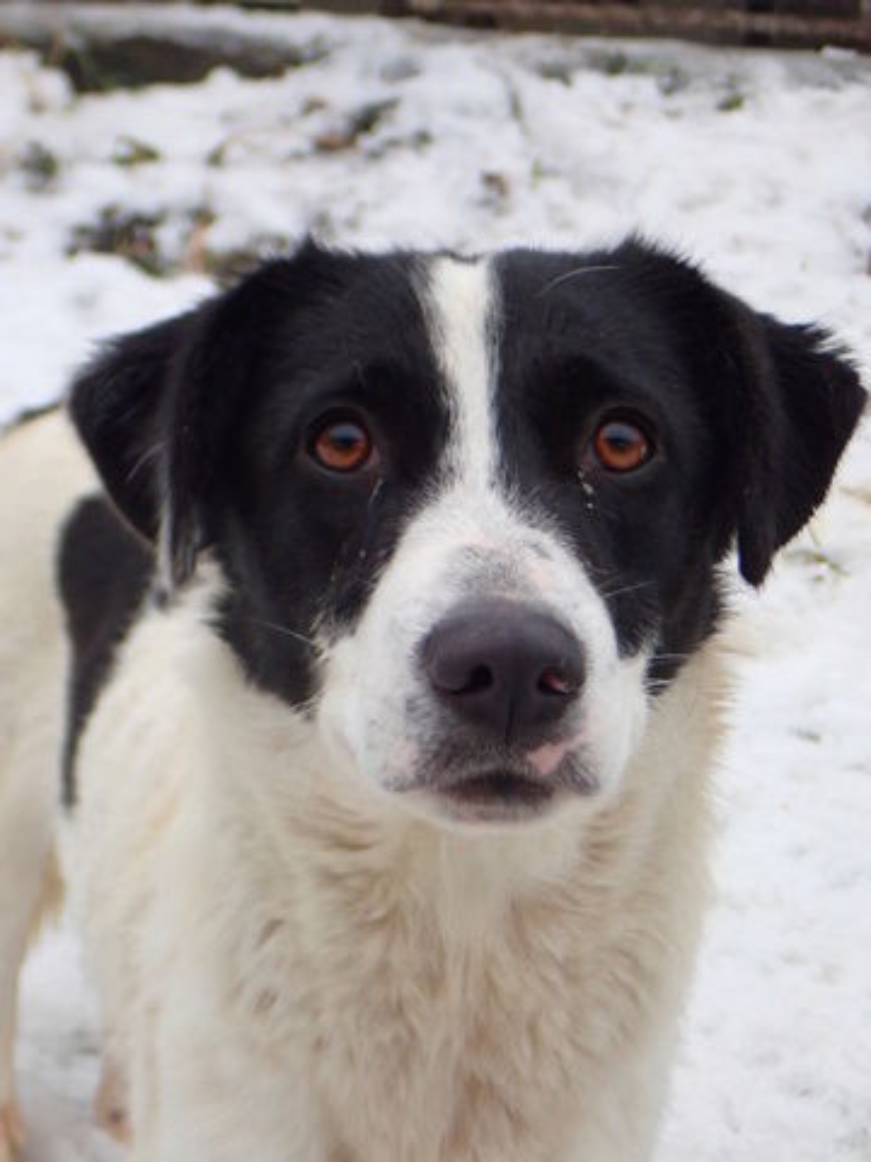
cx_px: 436
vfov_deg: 25.3
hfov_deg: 19.1
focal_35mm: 77
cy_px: 581
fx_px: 2583
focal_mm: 13.65
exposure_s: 1/500
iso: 500
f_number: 4.1
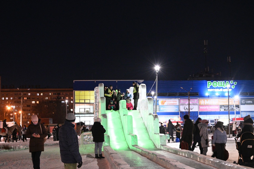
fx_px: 444
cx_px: 127
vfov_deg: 21.5
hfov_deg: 31.9
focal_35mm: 63
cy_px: 84
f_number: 5.6
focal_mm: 42
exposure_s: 1/10
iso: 4000
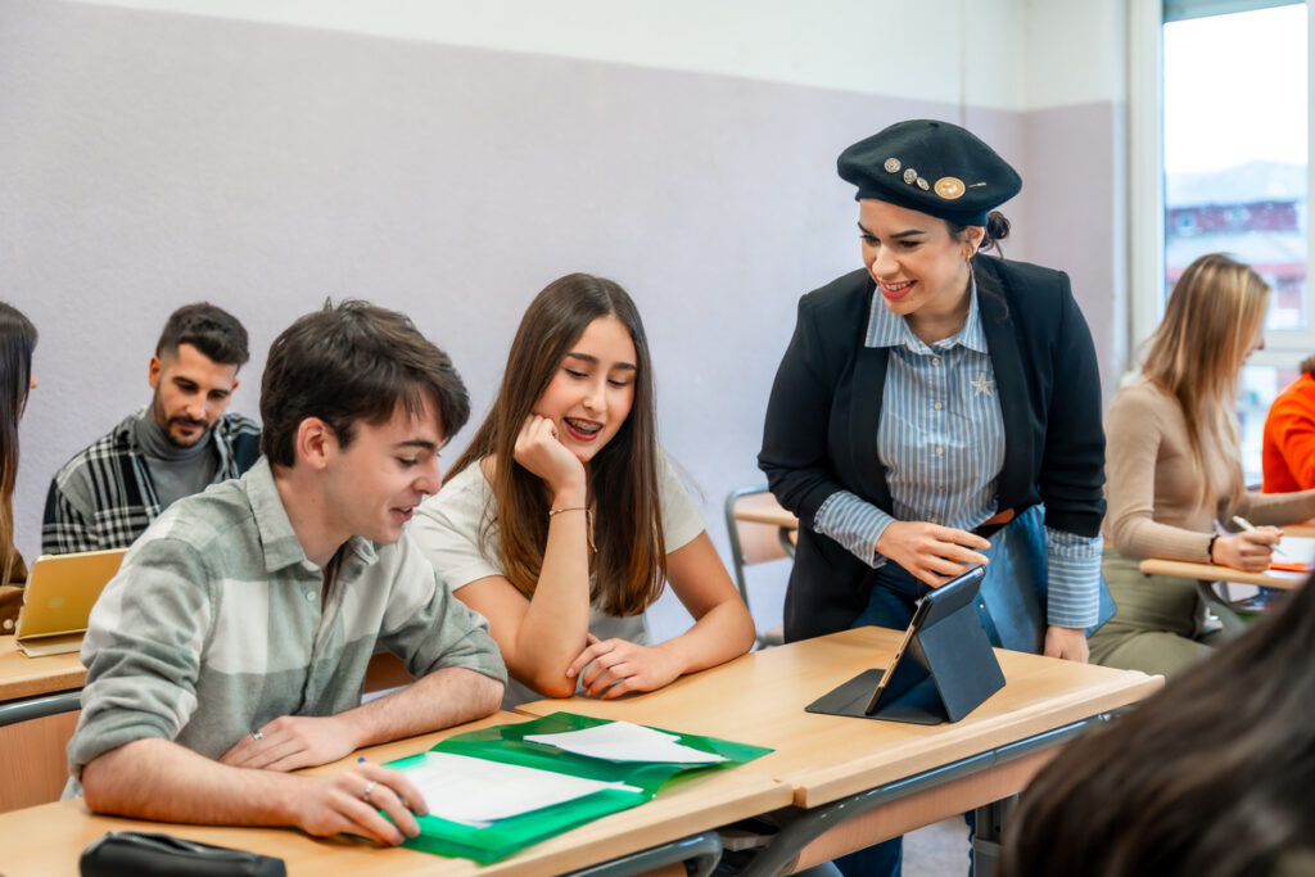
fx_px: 1604
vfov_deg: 30.6
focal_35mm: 44
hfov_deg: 44.6
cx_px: 658
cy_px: 438
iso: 1000
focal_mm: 43.9
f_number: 2.8
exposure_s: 1/250
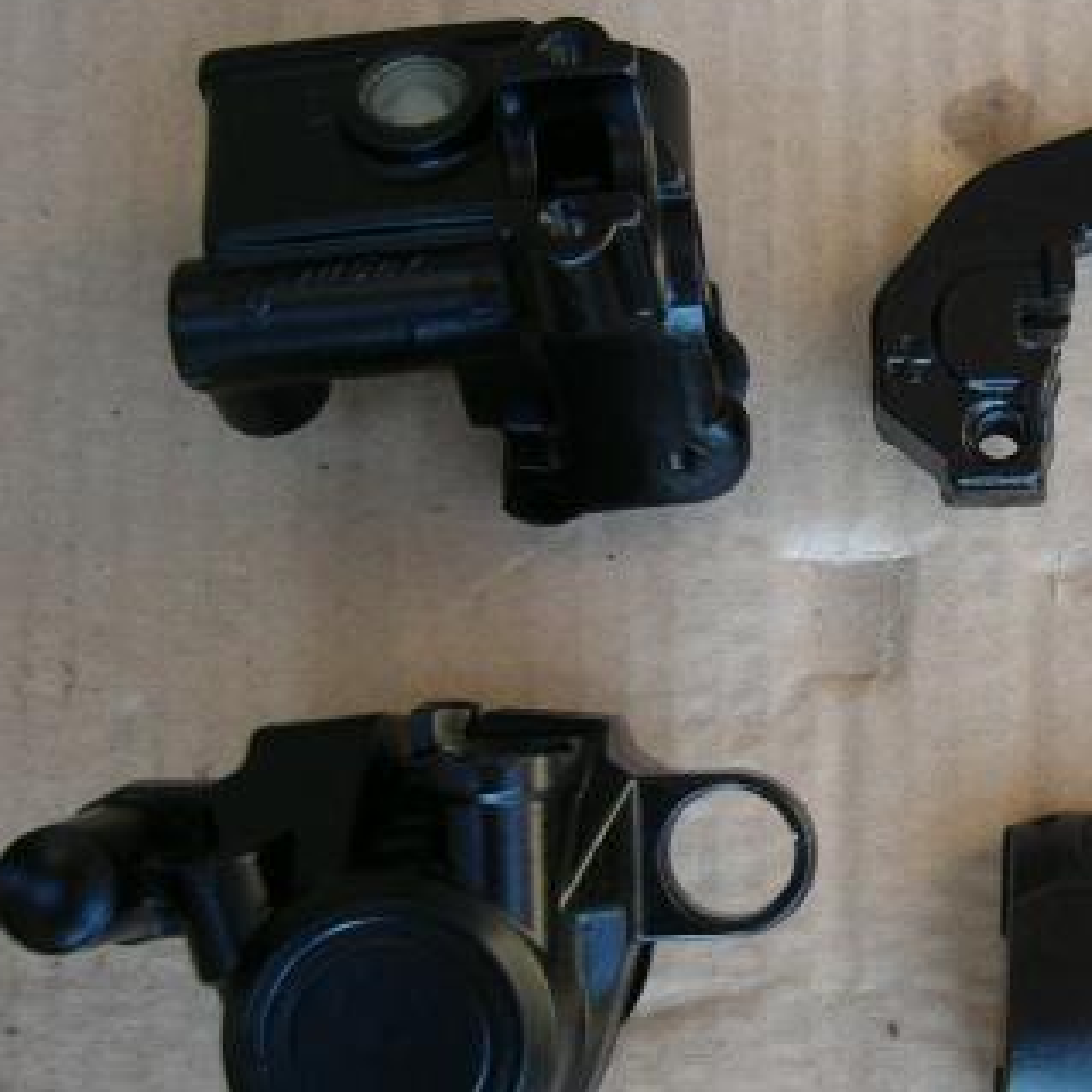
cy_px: 606
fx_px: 2213
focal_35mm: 62
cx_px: 931
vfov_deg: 27.7
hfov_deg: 27.0
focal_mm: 5.8
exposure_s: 1/100
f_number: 2.8
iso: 100
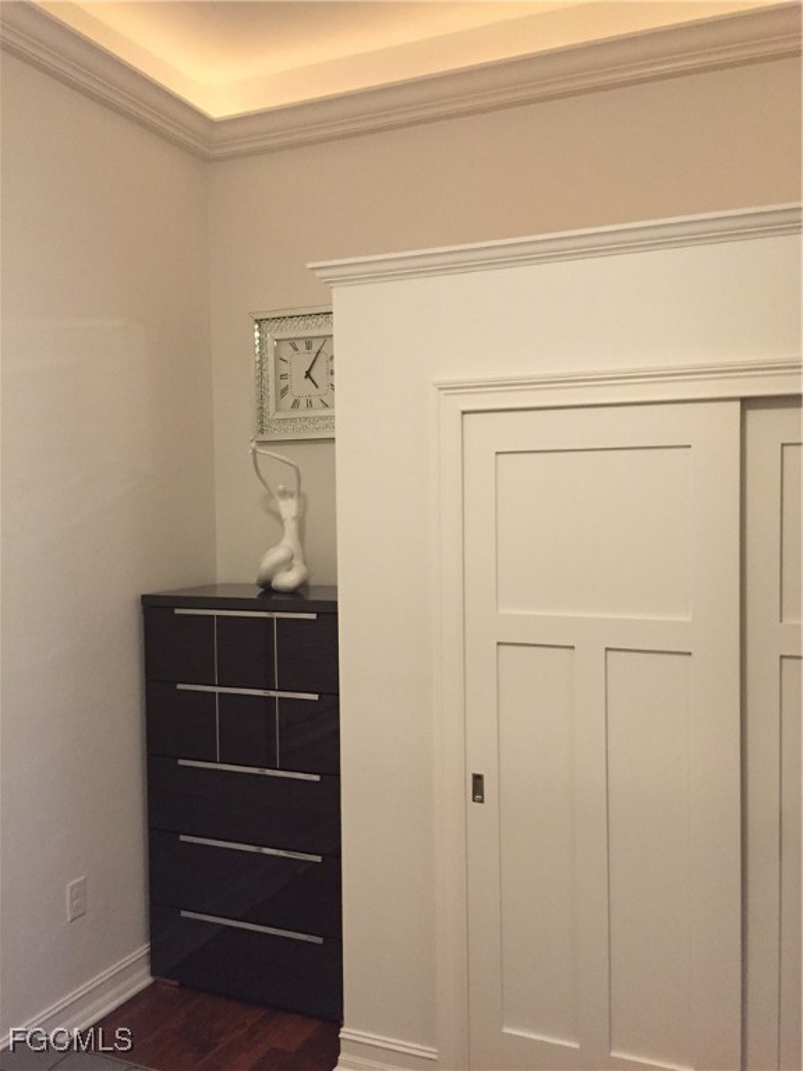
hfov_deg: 48.2
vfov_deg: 61.7
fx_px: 897
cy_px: 536
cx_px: 402
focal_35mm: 29
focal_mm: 4.15
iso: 250
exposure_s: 1/24
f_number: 2.2
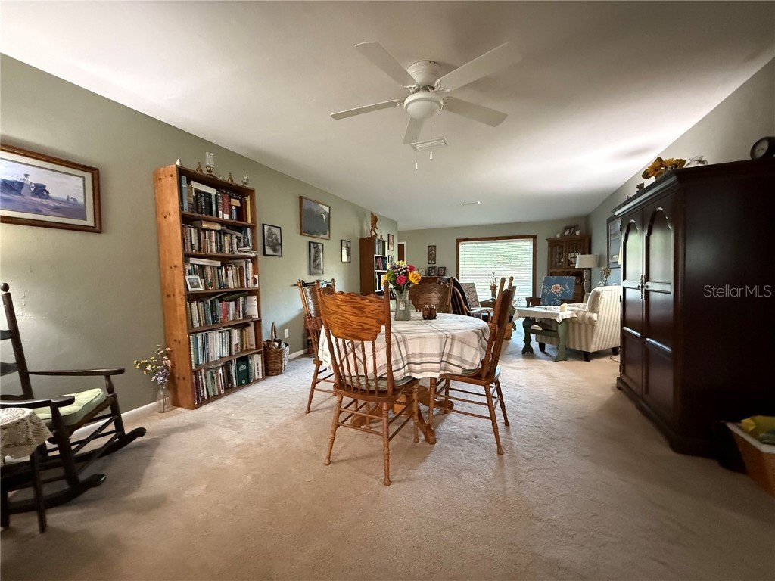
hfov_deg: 102.1
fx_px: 313
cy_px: 290
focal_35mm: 14
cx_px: 388
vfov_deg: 85.7
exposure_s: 1/40
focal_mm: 2.22
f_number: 2.2
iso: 1250
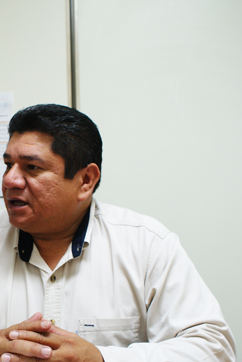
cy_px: 178
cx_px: 47
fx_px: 543
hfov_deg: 24.7
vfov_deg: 36.8
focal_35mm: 54
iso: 400
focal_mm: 22
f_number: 4.5
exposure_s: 1/15
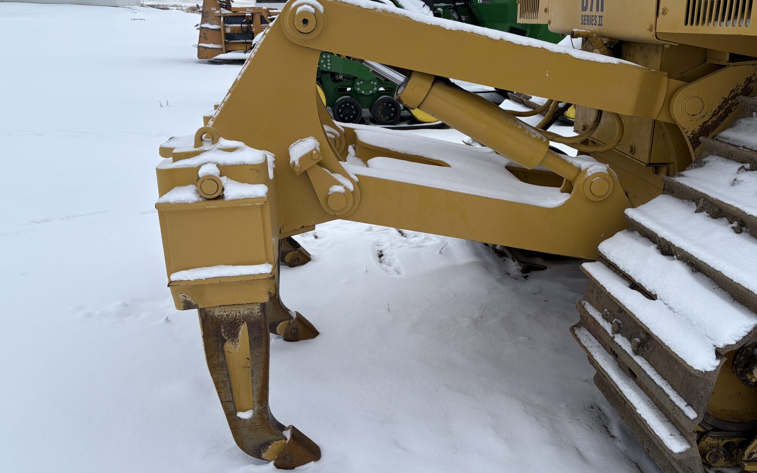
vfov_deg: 39.2
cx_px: 410
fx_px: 660
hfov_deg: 59.6
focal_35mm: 32
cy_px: 178
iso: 50
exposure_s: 1/2012
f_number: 1.6
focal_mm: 5.96
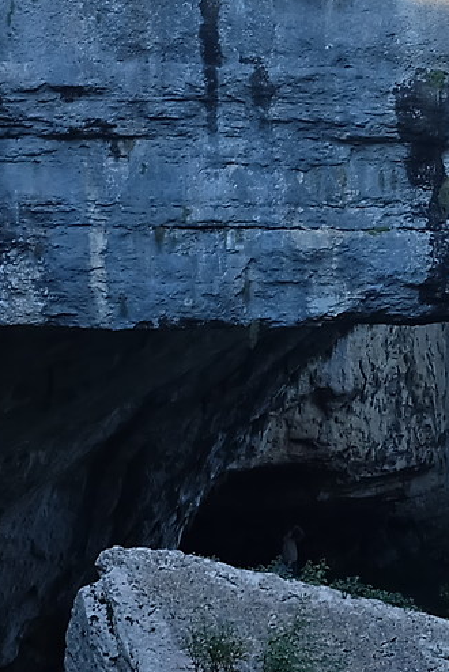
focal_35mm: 199
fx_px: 3717
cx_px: 1331
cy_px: 38
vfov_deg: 10.3
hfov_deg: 6.4
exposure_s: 1/140
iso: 400
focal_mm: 27
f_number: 5.6
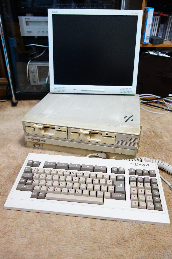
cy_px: 130
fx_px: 201
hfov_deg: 46.4
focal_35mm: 28
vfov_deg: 65.5
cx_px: 86
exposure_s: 1/50
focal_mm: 10.4
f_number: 1.8
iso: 400
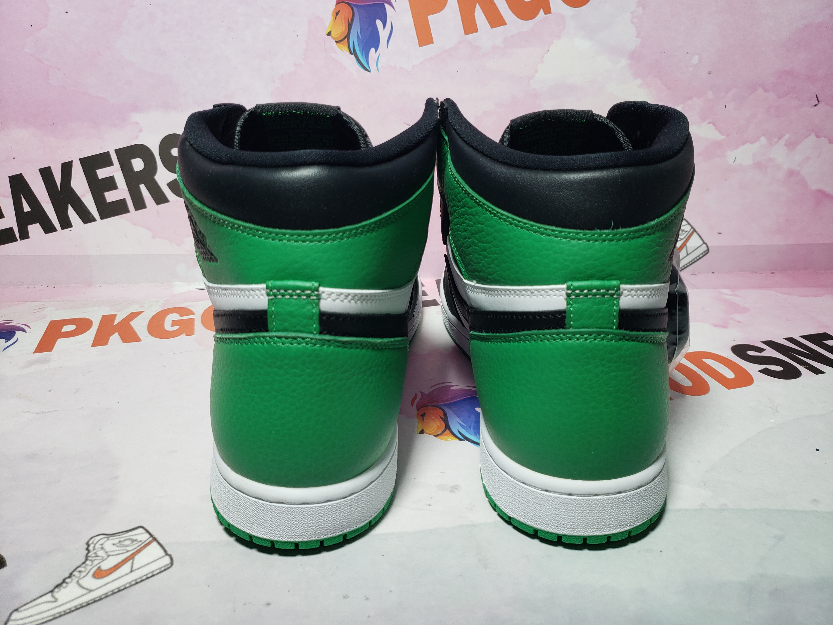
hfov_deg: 67.3
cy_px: 312
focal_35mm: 26
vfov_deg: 53.1
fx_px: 626
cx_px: 416
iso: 50
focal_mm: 4.3
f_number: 1.5
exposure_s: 1/336
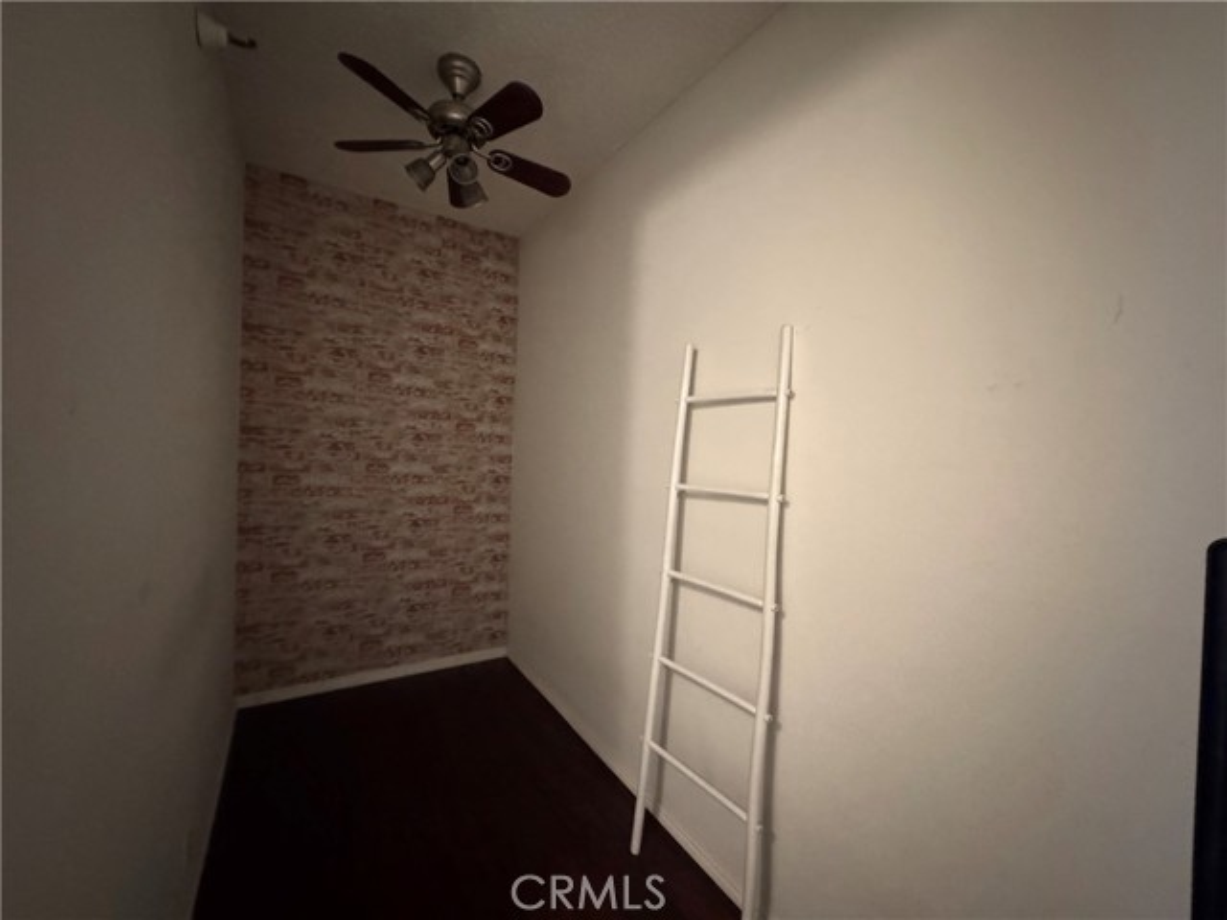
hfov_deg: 102.1
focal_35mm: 14
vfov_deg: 85.7
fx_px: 496
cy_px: 460
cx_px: 614
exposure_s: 1/40
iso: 1600
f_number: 2.2
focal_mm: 2.22
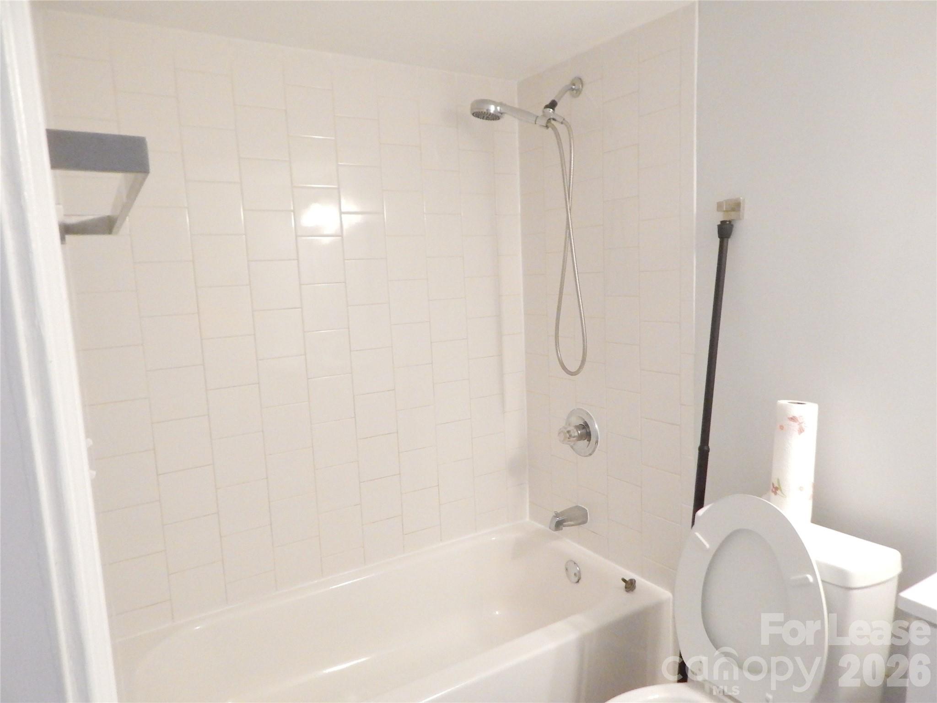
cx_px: 468
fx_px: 623
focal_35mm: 23
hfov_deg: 73.9
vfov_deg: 58.9
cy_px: 352
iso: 1600
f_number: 3
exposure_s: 1/80
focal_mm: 4
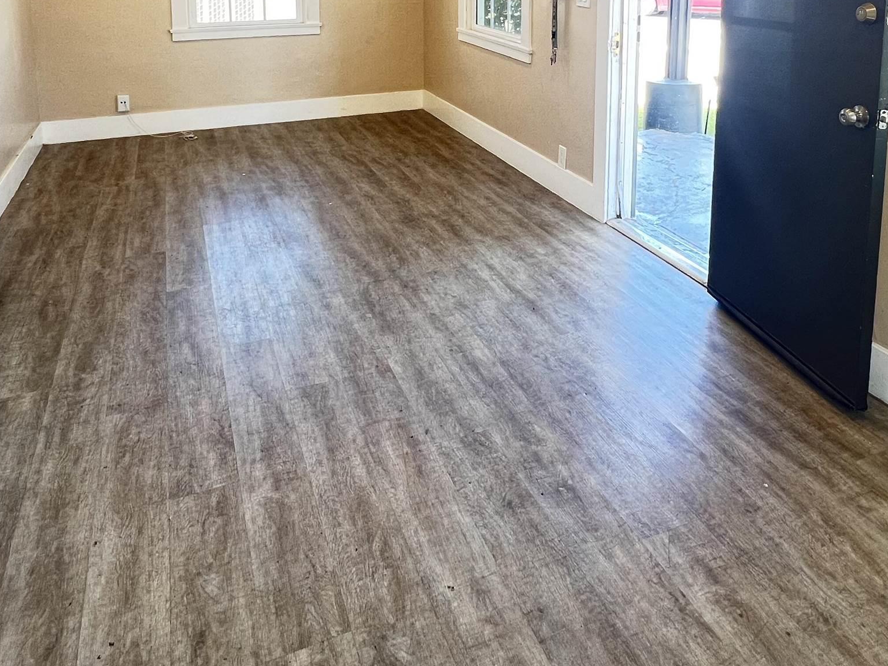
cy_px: 29
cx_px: 449
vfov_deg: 46.2
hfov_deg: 67.3
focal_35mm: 26
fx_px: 667
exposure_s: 1/60
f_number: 1.8
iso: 125
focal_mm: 1.57
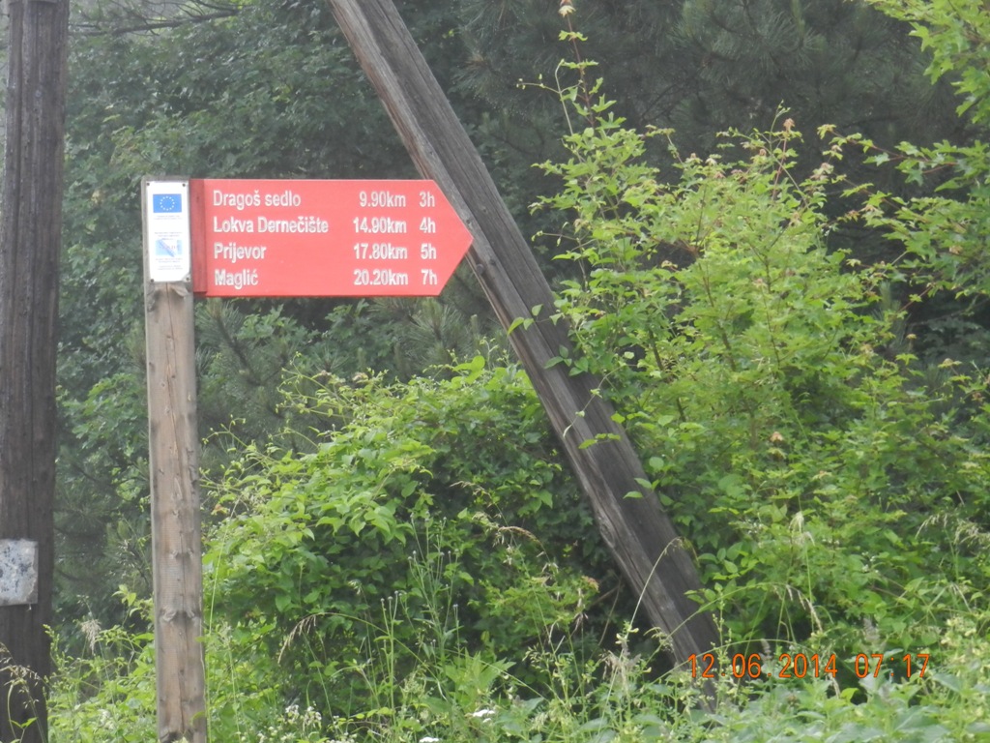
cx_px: 495
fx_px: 3718
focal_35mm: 130
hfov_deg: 15.2
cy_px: 372
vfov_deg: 11.4
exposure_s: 1/50
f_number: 5
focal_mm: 23.1
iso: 180
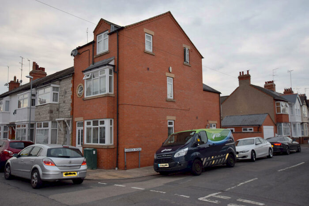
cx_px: 154
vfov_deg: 43.6
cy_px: 103
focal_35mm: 30
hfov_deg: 61.9
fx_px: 258
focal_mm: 20
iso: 100
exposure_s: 1/125
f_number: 5.6
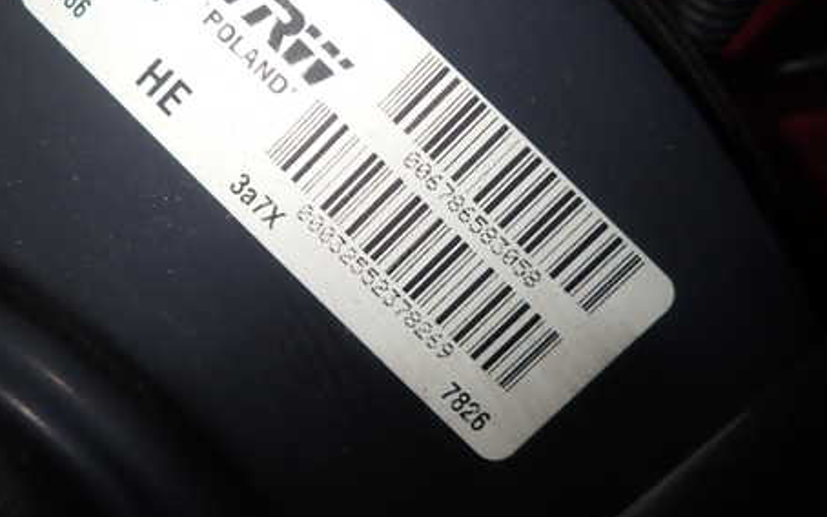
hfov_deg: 55.0
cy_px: 167
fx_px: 789
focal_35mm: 35
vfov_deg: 35.9
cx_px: 335
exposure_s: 1/60
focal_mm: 4.5
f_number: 2
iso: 125
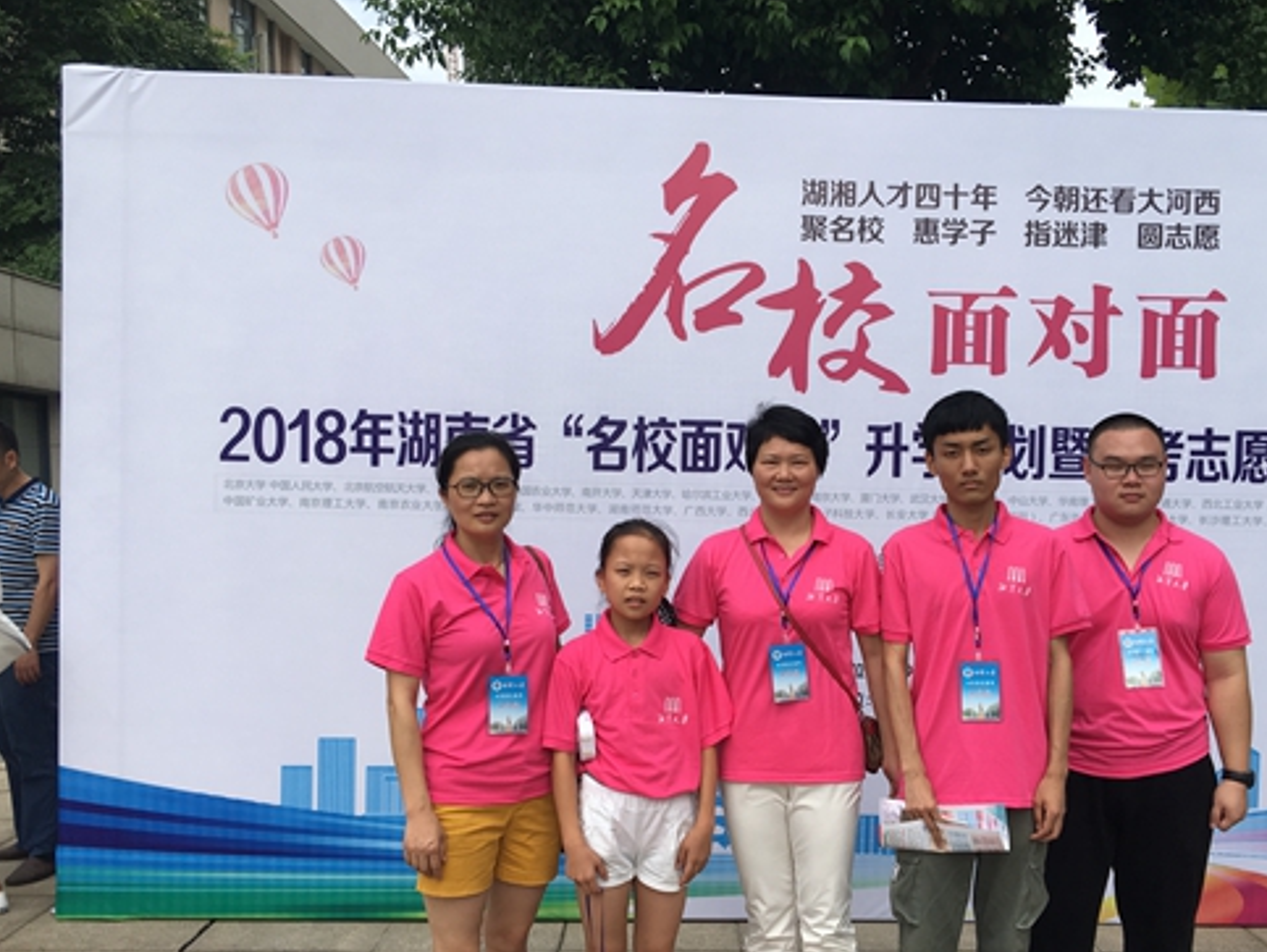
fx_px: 1319
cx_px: 737
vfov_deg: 39.6
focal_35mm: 36
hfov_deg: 51.1
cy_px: 553
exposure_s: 1/884
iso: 25
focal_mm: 4.15
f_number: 2.2
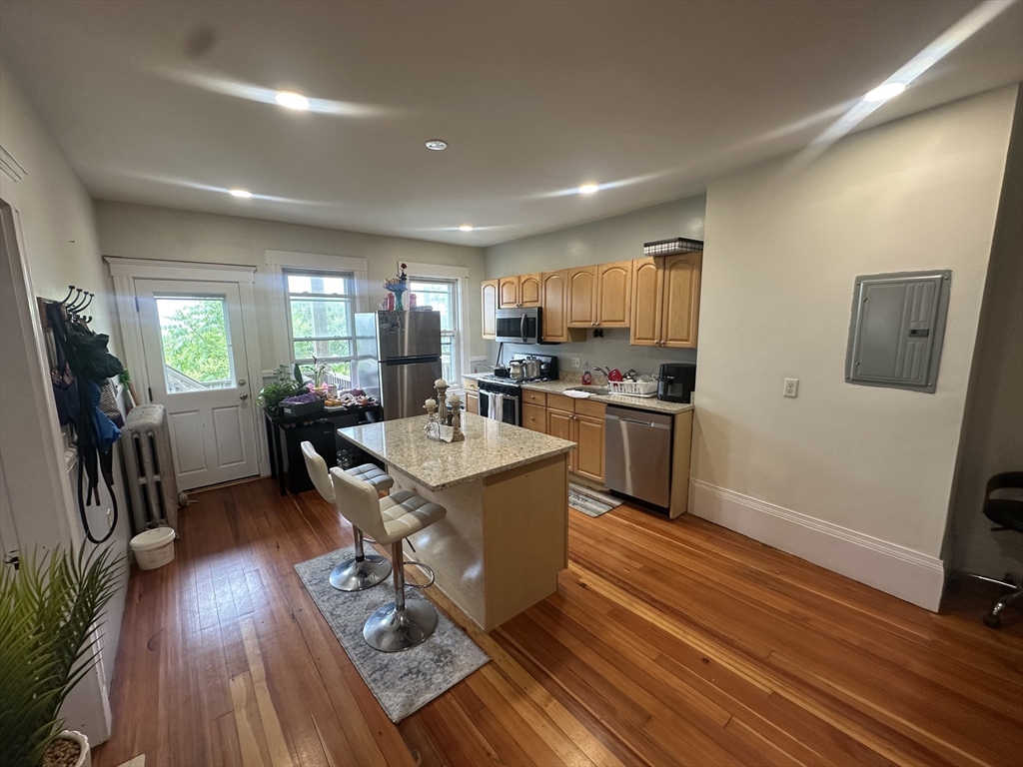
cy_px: 384
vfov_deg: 85.7
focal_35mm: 14
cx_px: 512
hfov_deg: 102.1
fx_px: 414
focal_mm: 2.22
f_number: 2.2
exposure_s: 1/120
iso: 200
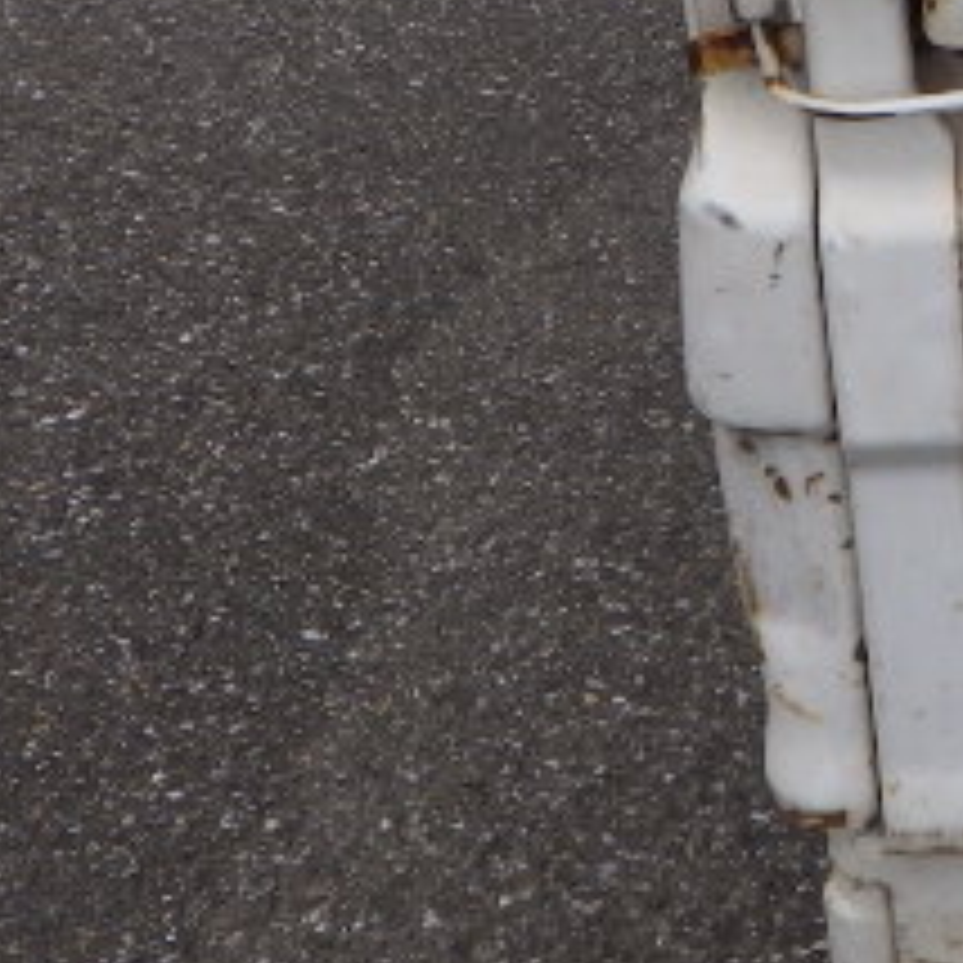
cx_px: 1184
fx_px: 2329
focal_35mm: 74
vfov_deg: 22.8
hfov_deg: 21.5
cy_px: 117
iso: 125
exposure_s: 1/1000
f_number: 4.2
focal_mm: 5
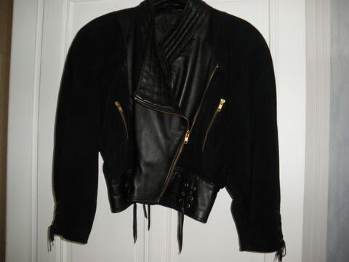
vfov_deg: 39.7
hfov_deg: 51.4
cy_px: 131
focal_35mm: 36
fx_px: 363
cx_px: 174
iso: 400
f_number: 3.5
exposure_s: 1/50
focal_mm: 6.3
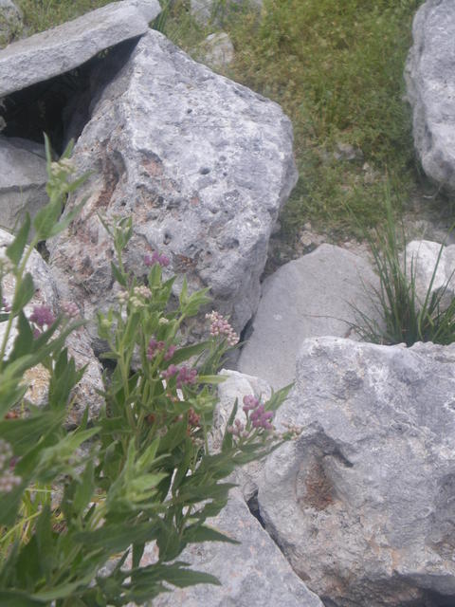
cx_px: 228
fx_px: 1297
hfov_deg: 19.9
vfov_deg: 26.3
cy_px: 304
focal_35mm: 74
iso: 64
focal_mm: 12.3
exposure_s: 1/213
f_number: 4.6
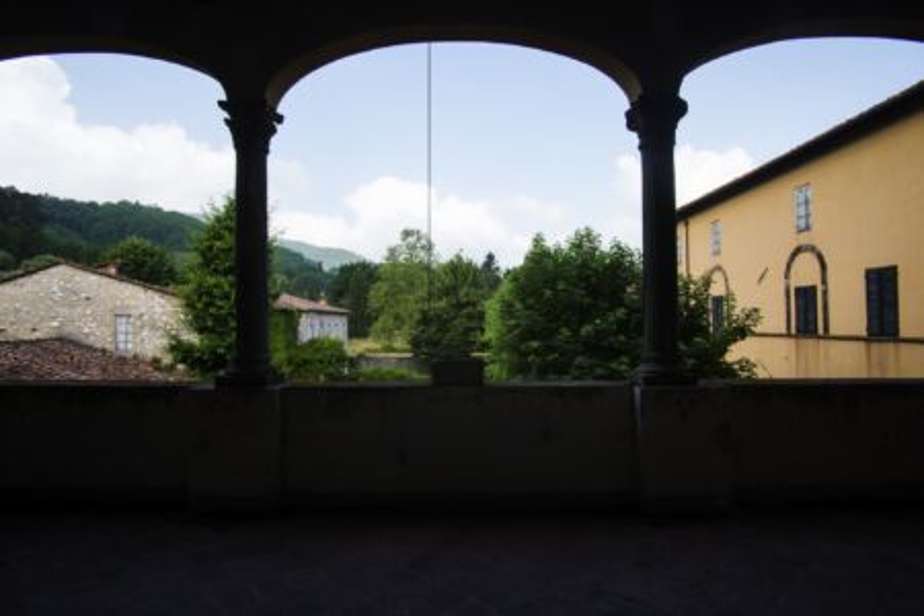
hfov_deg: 78.6
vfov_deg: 57.2
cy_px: 308
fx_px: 565
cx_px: 462
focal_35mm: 22
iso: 400
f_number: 22
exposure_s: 1/50
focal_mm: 22
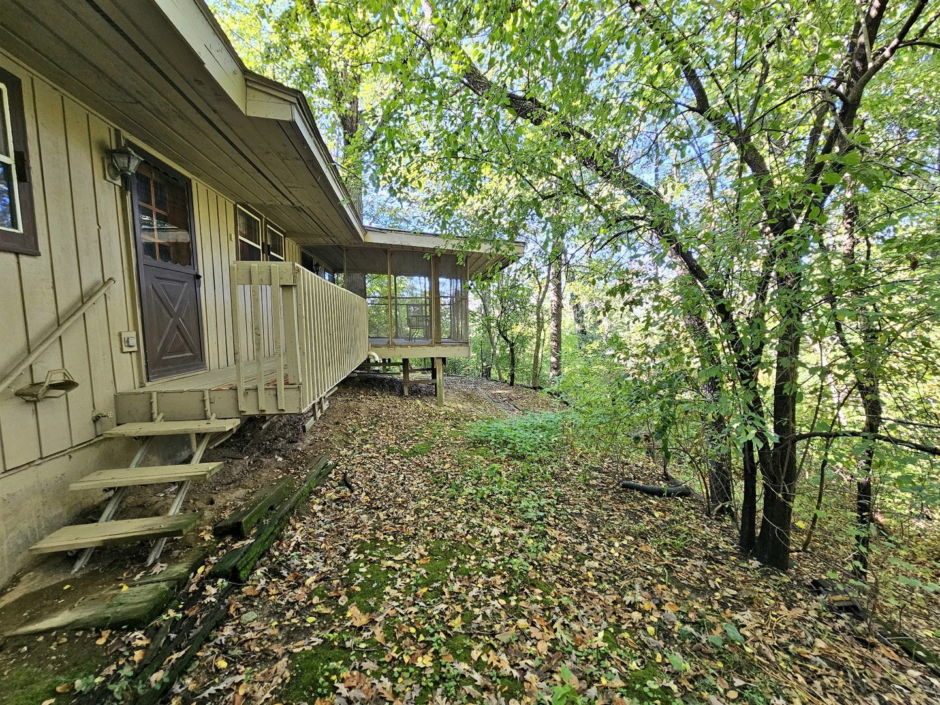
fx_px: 353
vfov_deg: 89.9
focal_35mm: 13
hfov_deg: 106.2
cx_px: 470
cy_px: 352
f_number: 2.2
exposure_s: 1/60.2
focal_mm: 2.2
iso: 100
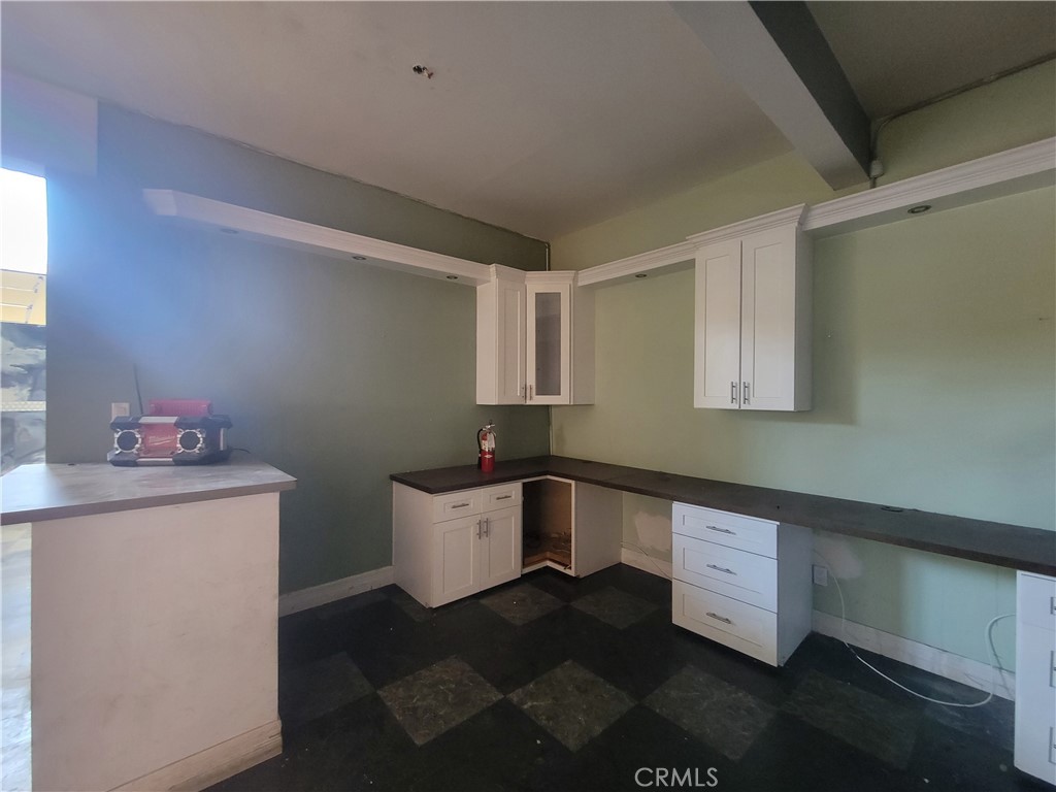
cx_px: 528
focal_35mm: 13
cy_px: 396
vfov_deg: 89.9
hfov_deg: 106.2
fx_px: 397
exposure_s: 1/24
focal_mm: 2.2
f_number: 2.2
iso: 800
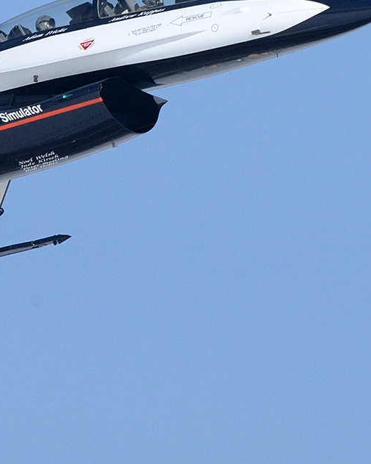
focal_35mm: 1321
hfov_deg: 1.2
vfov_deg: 1.5
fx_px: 18114
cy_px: 135
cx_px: -59
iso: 1000
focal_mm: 500
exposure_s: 1/3200
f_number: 10
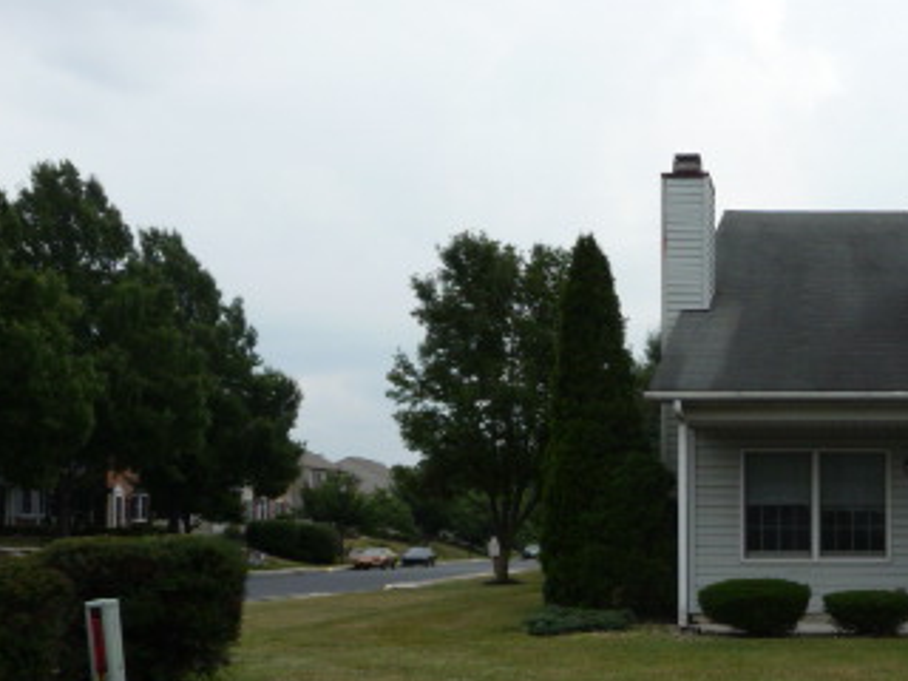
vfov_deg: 25.9
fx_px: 1469
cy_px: 465
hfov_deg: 32.1
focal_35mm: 56
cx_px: 877
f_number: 3.3
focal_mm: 4.7
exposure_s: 1/1000
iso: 100
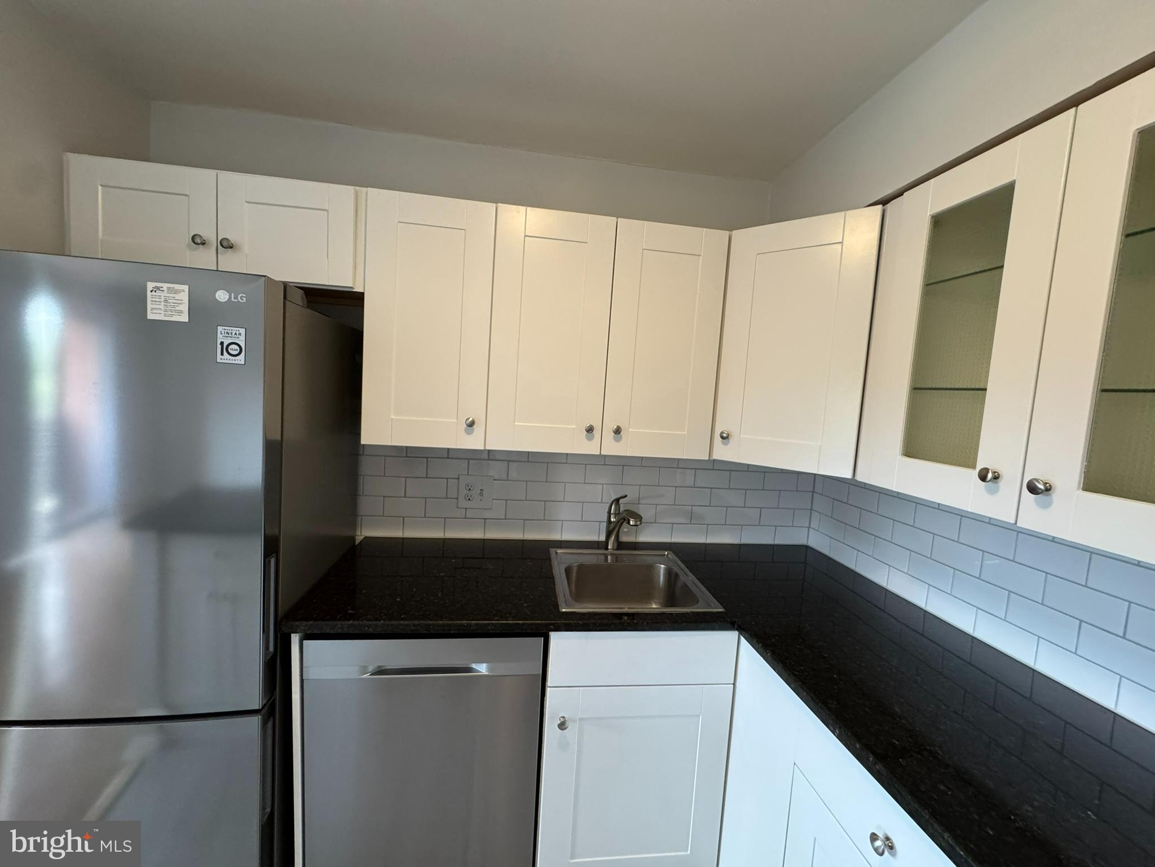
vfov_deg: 85.7
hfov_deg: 102.1
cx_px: 578
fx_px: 467
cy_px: 434
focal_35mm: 14
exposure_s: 1/80
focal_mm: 2.22
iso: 320
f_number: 2.2
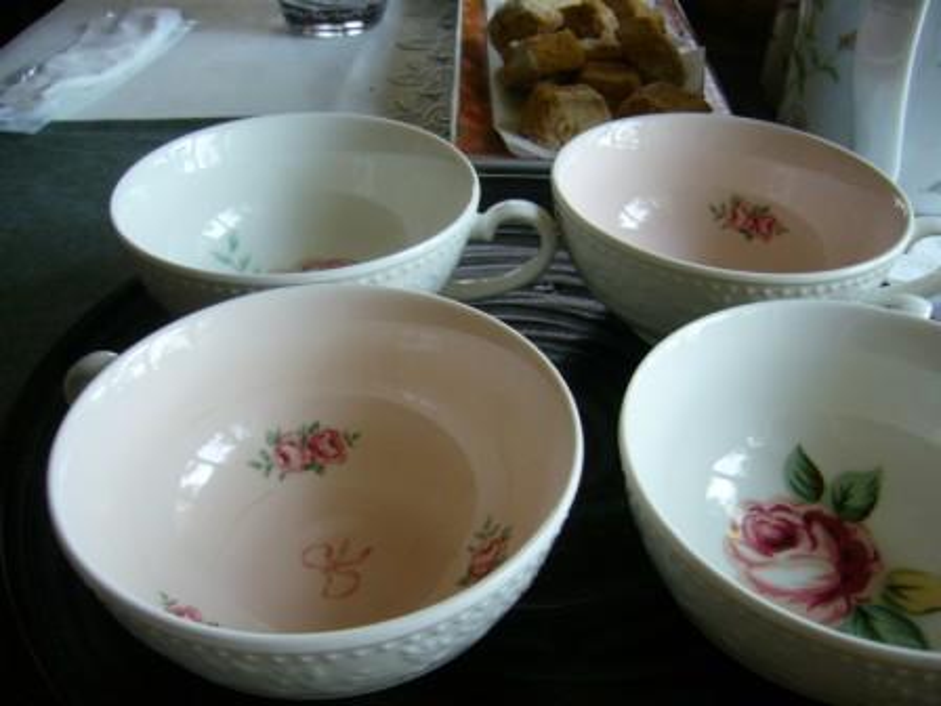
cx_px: 470
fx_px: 951
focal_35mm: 35
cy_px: 353
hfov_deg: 52.6
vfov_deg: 40.7
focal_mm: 5.8
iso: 80
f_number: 2.8
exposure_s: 1/40
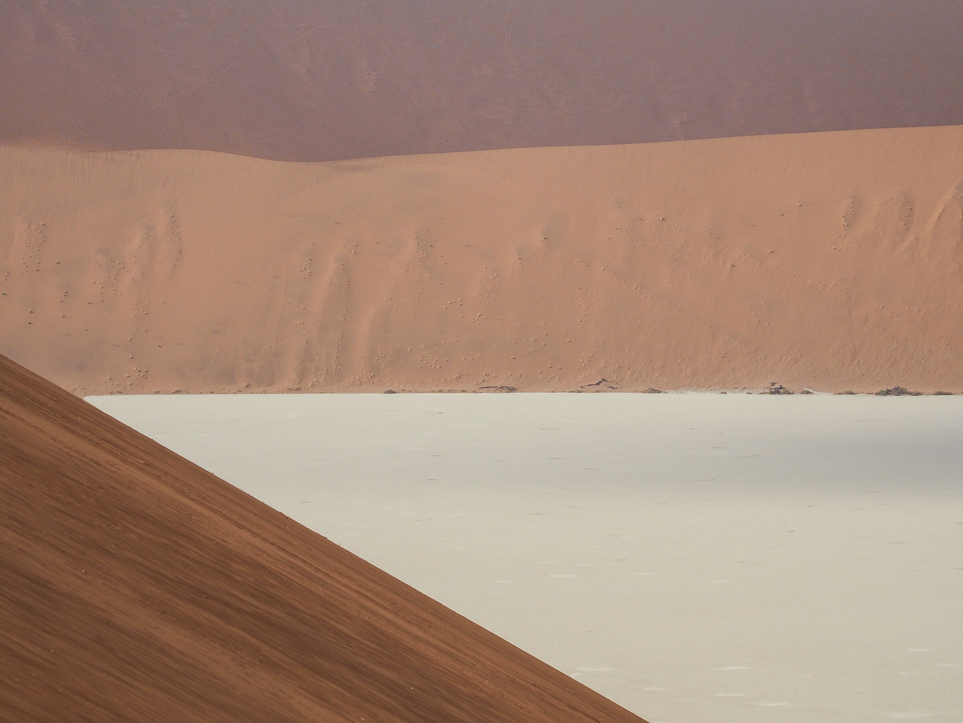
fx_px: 5564
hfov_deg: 9.9
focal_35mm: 200
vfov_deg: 7.4
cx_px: 482
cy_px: 362
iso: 200
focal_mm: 100
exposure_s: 1/400
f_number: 8
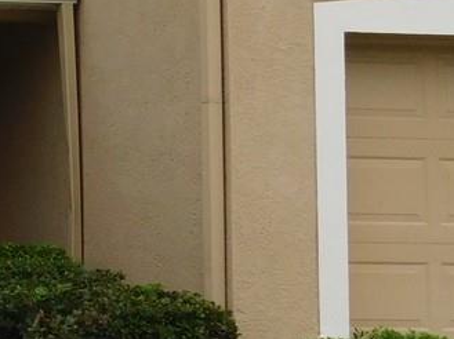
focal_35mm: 112
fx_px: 1467
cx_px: -312
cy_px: 47
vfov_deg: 13.1
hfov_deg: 15.6
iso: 125
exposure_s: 1/800
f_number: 3
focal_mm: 4
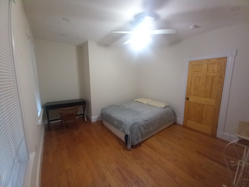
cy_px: 94
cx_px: 124
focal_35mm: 13
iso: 320
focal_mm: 1.13
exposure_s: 1/24
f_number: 2.2
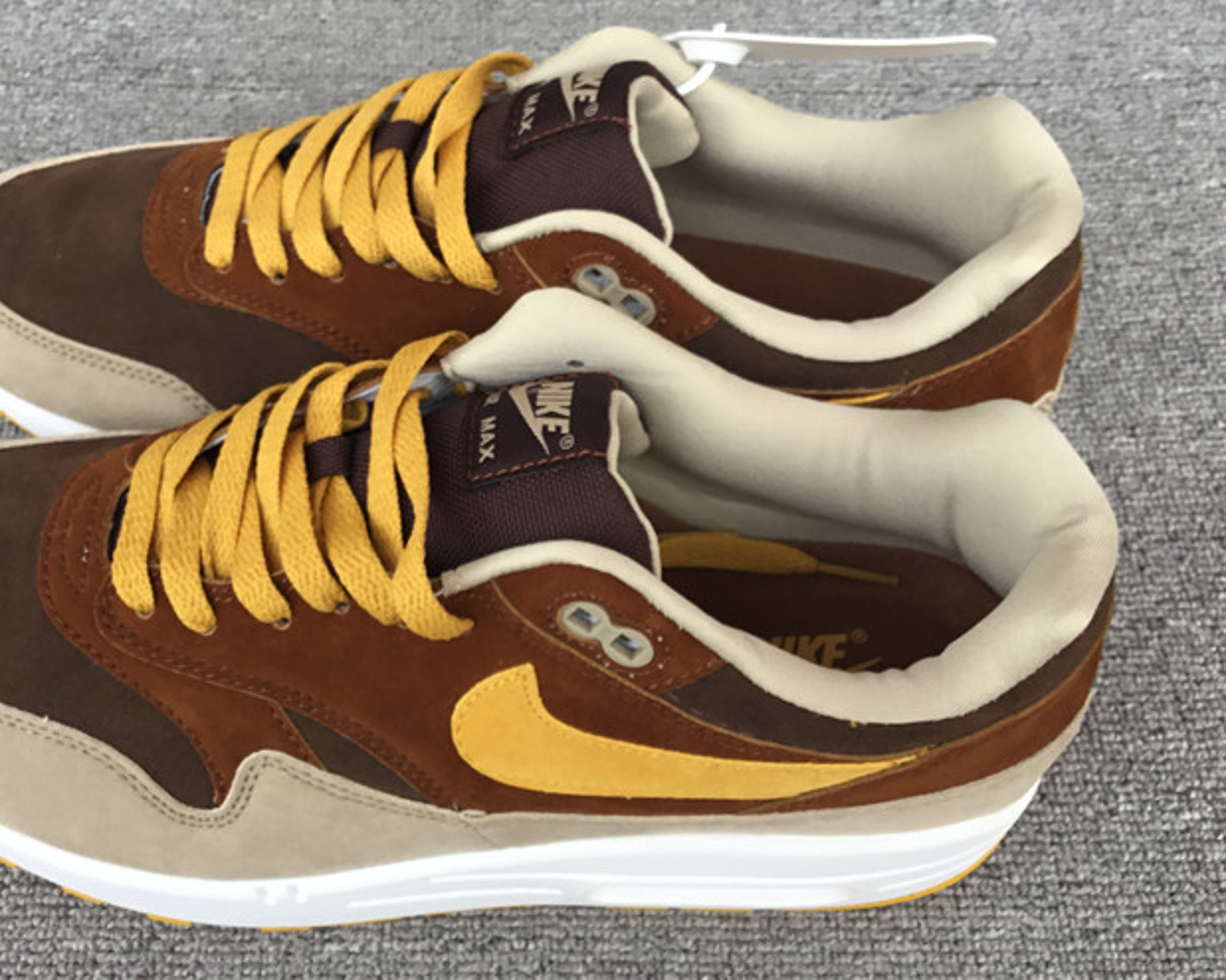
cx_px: 493
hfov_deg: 41.8
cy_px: 393
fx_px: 1596
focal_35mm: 44
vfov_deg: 34.0
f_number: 2.4
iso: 25
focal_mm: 3.3
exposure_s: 1/141
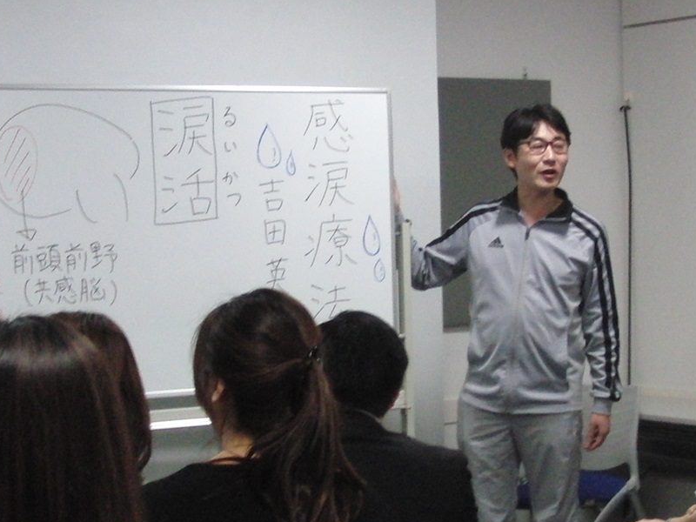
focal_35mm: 74
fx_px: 1488
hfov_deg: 26.3
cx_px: 324
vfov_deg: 19.8
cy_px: 338
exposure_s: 1/30
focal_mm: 6.42
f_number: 3.6
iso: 400
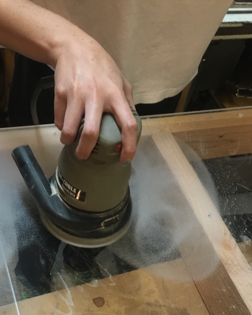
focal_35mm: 41
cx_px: 89
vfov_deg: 43.7
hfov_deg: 36.2
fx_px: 382
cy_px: 225
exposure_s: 1/30
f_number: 2.2
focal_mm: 4.15
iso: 160
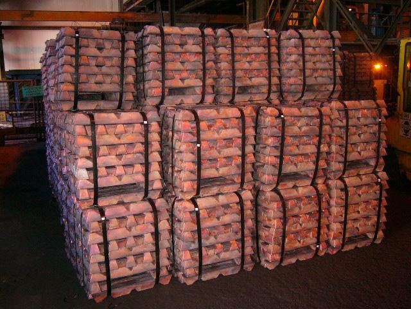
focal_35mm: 35
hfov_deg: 52.6
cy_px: 154
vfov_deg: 40.7
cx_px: 206
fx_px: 416
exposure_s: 1/60
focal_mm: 5.8
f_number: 2.8
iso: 200
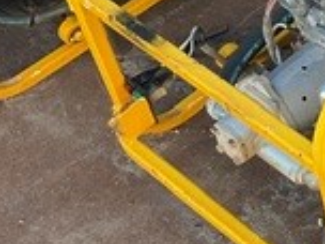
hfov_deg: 14.6
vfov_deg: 11.5
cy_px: -154
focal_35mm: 122
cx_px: 539
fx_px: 1145
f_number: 1.8
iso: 20
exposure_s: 1/120
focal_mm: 3
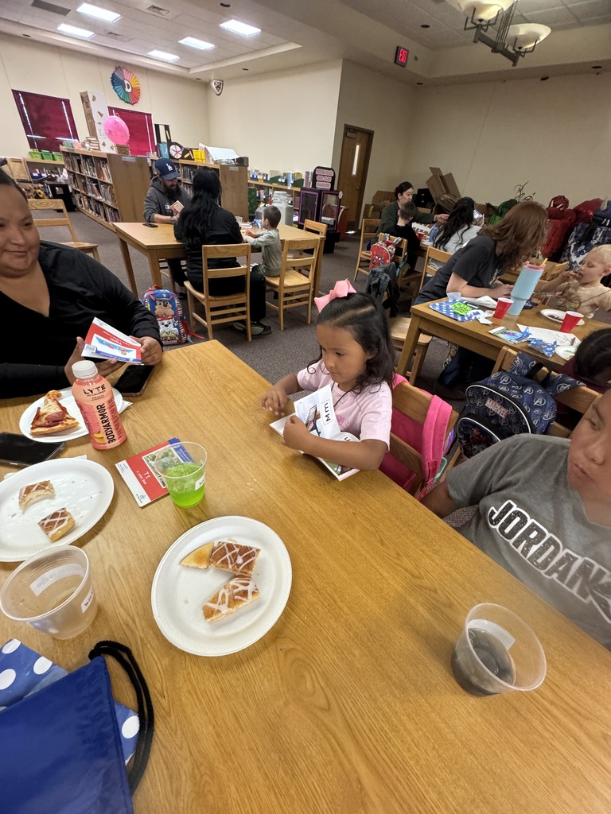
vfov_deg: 102.1
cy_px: 407
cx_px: 306
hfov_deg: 85.7
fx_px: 329
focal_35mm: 14
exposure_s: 1/60
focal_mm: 2.22
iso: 400
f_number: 2.2
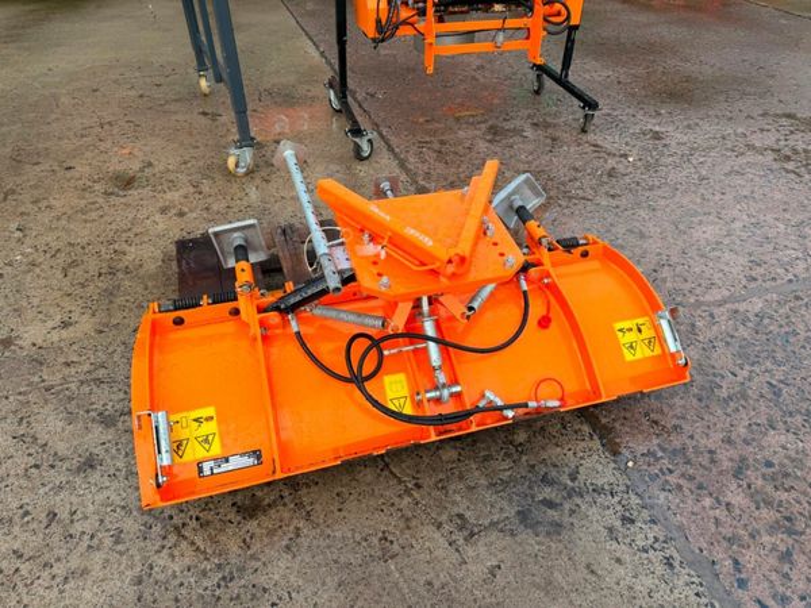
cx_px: 406
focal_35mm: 24
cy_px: 304
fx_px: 562
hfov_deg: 71.6
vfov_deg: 56.8
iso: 80
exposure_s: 1/979
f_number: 1.78
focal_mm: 6.76
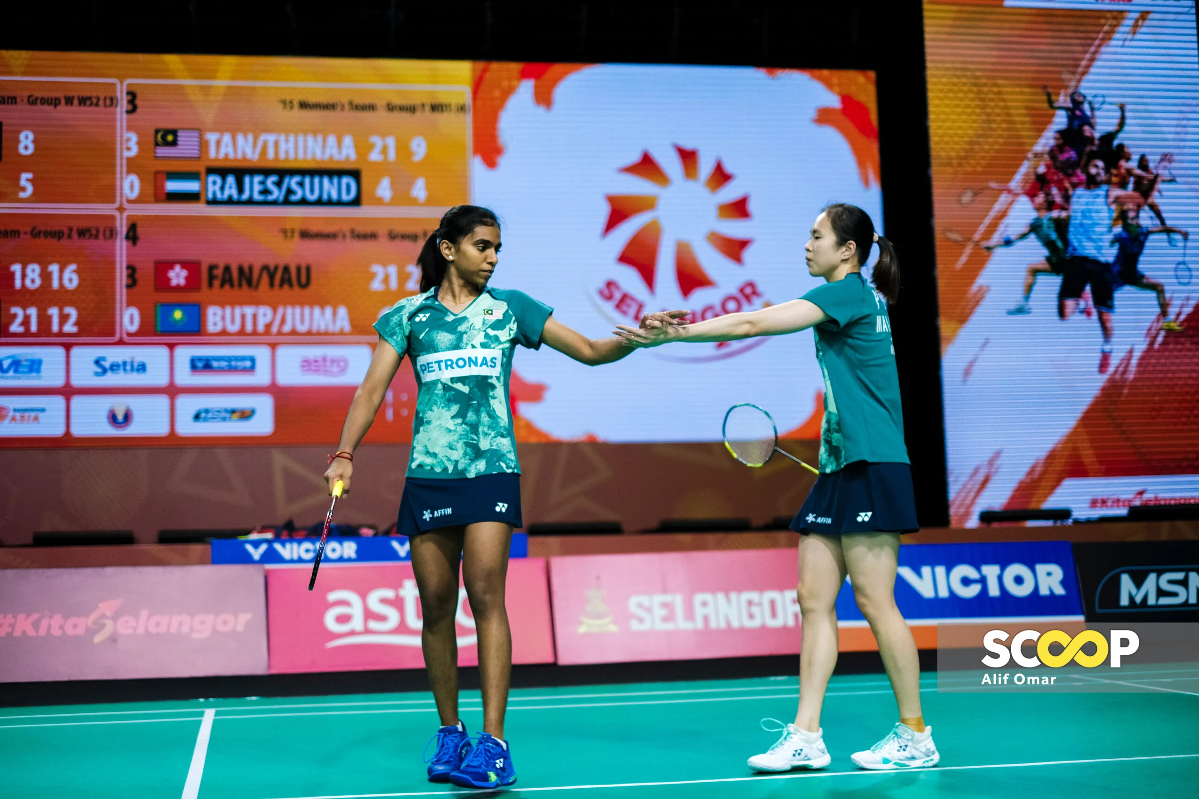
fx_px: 1765
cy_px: 400
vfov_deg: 25.5
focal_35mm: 53
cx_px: 600
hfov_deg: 37.5
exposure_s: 1/4000
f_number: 1.4
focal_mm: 35
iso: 1600
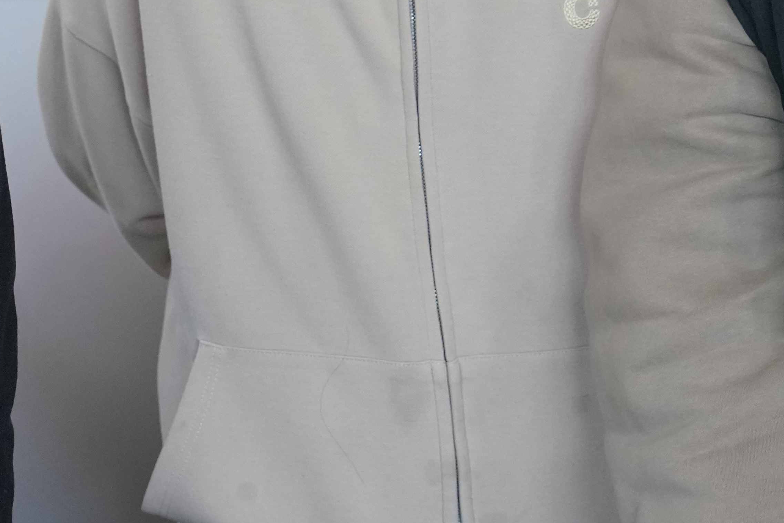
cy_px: 72
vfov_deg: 7.7
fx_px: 3877
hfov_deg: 11.5
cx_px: 113
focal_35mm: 178
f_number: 4
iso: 2500
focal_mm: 51
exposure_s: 1/160
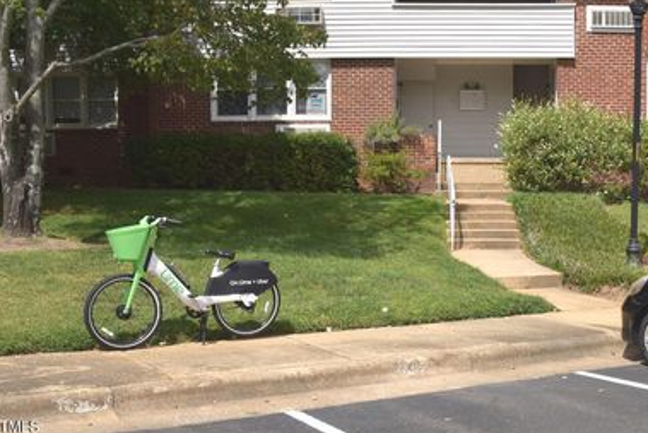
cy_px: 166
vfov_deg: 39.1
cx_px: 422
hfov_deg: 55.3
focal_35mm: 34
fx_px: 606
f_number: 10
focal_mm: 17
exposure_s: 1/200
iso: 100
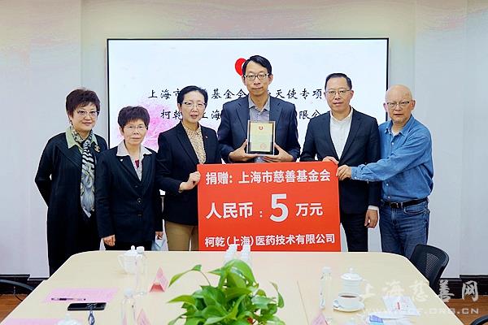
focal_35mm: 39
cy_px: 162
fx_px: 529
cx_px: 244
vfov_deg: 34.2
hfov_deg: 49.6
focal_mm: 39
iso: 200
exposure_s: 1/40
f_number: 4
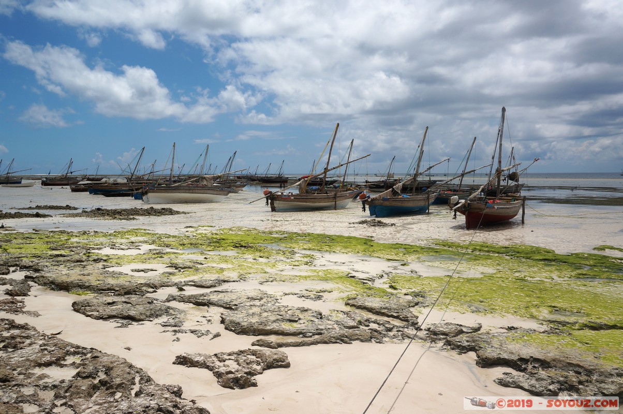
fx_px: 519
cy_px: 207
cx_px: 312
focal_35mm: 30
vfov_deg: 43.5
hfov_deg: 62.0
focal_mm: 20
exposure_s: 1/500
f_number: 11
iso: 100
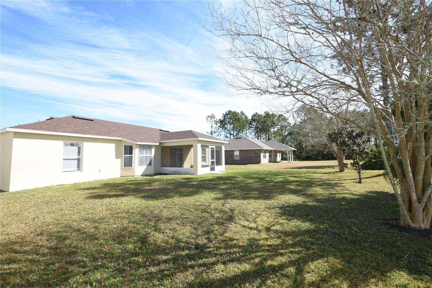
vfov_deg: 77.3
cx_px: 216
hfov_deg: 100.4
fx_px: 180
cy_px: 144
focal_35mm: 15
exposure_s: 1/200
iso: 100
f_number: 7.1
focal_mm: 10
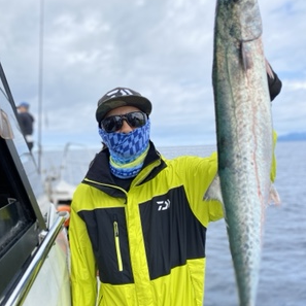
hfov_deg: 52.5
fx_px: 310
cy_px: 184
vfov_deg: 52.2
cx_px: 152
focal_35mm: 31
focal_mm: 4.25
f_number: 1.8
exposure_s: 1/2222
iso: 32
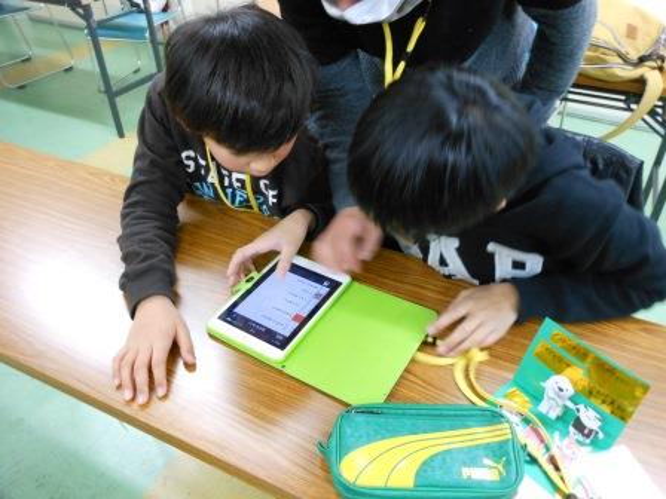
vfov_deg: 49.7
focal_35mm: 28
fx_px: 539
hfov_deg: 63.4
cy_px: 250
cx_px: 333
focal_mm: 5
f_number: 3.7
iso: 400
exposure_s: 1/15
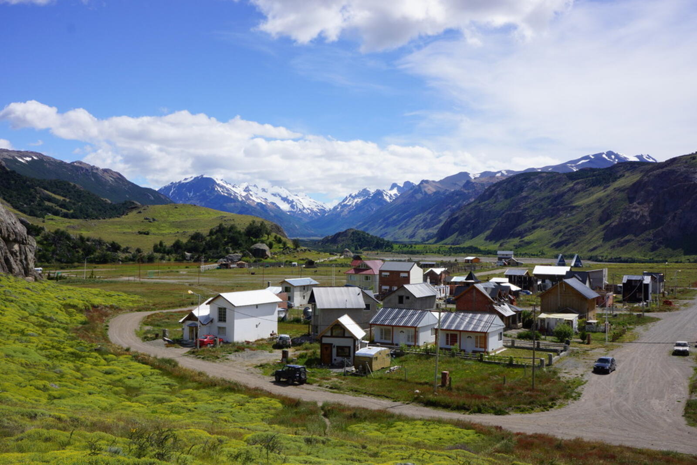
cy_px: 232
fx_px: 697
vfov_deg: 36.9
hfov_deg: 53.1
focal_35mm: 36
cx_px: 348
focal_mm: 24
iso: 100
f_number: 13
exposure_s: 1/200
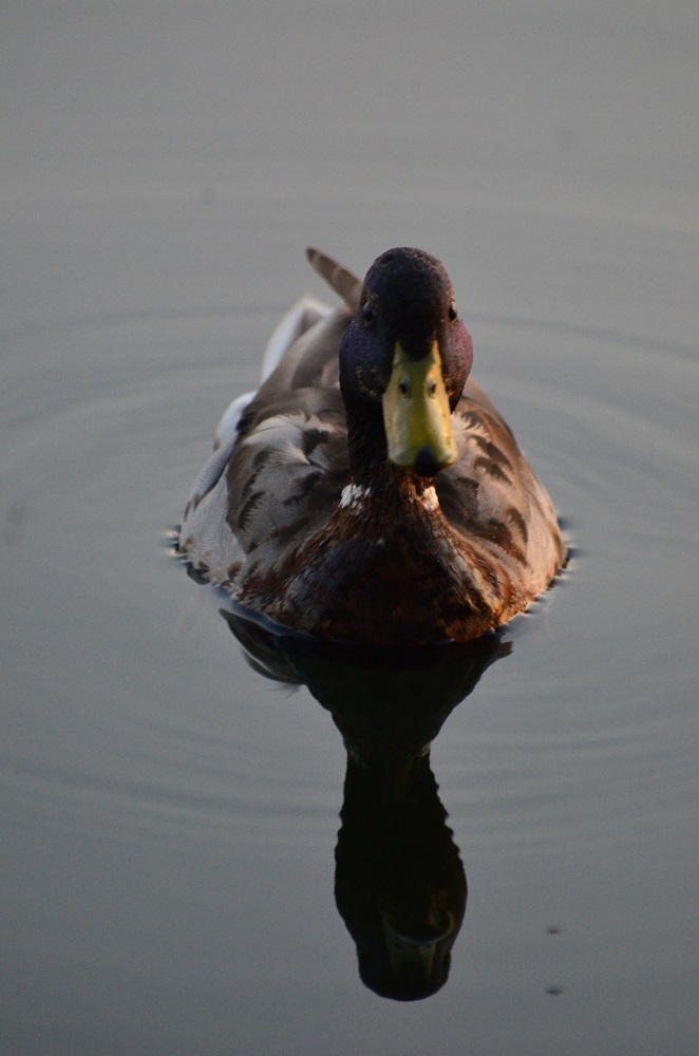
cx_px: 350
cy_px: 528
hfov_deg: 3.4
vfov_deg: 5.1
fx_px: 11852
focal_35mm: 405
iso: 2000
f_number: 5.6
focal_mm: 270
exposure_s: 1/640
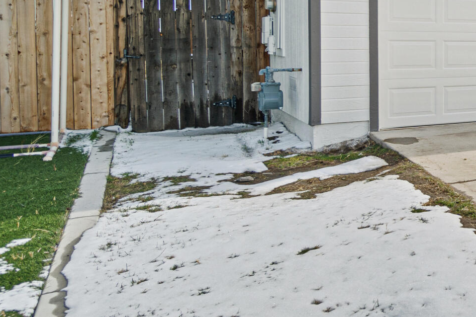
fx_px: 621
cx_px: 729
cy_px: 62
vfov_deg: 28.0
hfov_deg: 27.4
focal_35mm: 47
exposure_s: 1/80
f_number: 7.1
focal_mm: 10
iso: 100
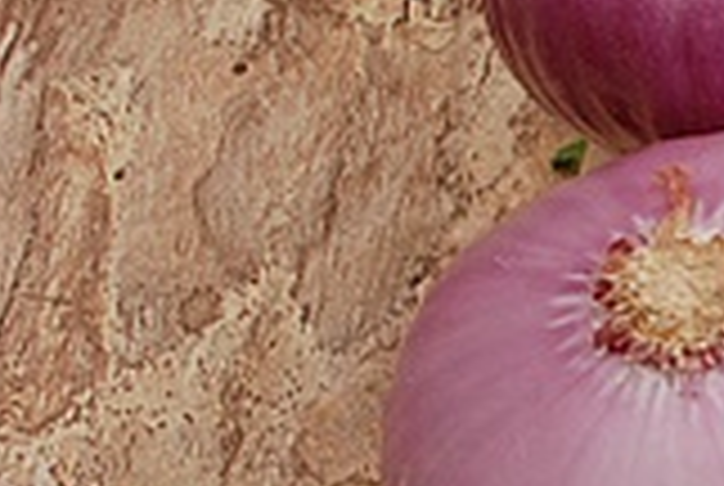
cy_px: 493
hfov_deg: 6.3
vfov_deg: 4.7
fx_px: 5947
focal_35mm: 295
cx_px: 2257
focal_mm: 31
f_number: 8
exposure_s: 1/125
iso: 200
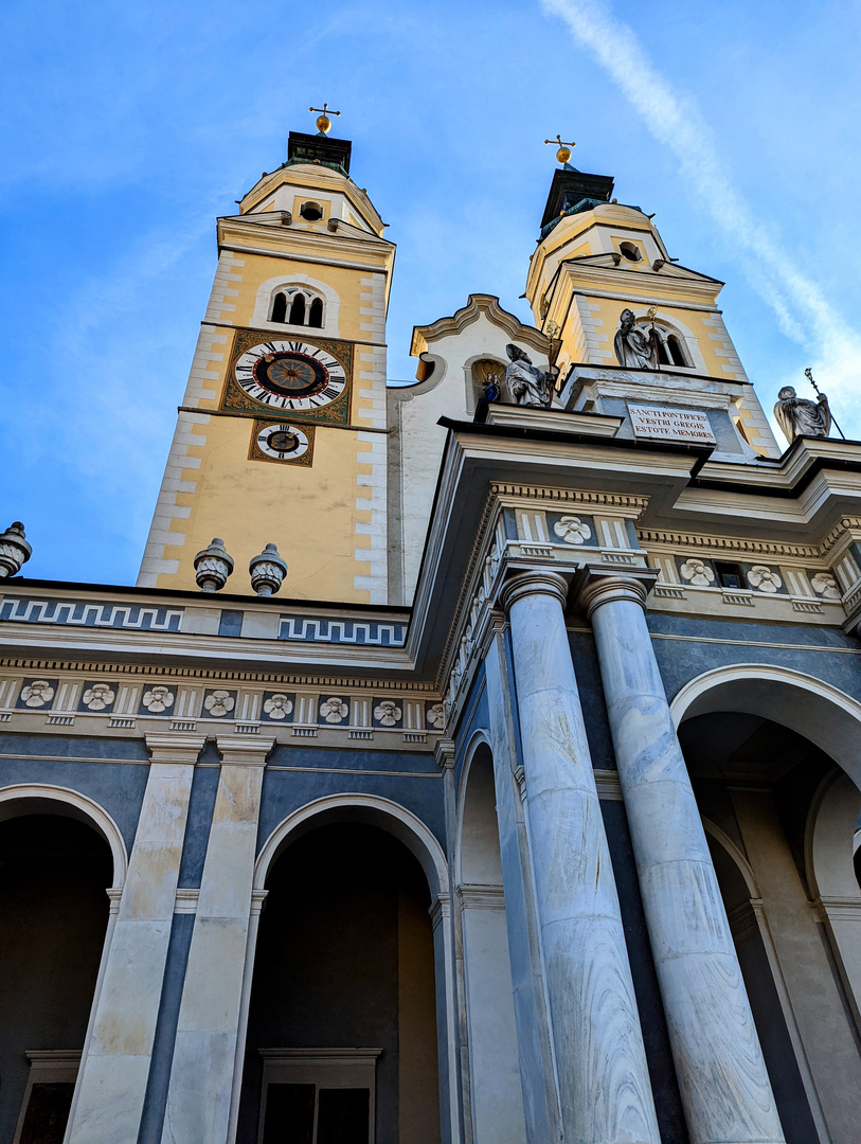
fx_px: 794
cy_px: 572
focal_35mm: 24
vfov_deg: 71.5
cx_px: 430
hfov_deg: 56.9
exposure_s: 1/1689
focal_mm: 6.81
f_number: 1.85
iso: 38
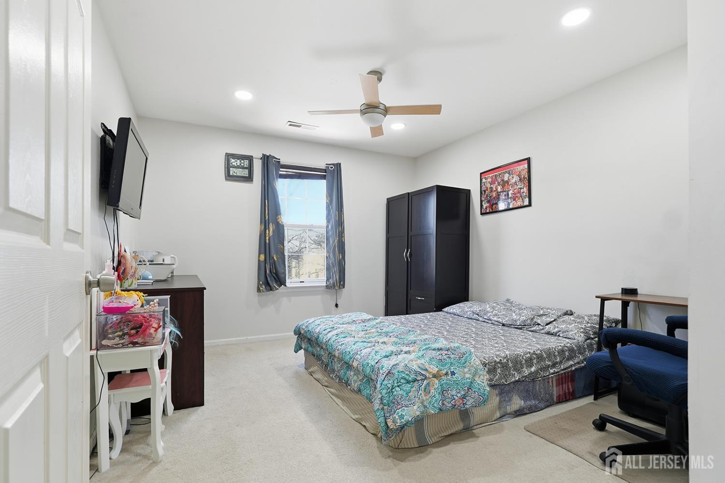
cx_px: 362
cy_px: 242
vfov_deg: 73.7
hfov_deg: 96.8
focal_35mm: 16
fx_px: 322
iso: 100
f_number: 4.5
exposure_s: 1/20
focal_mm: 11
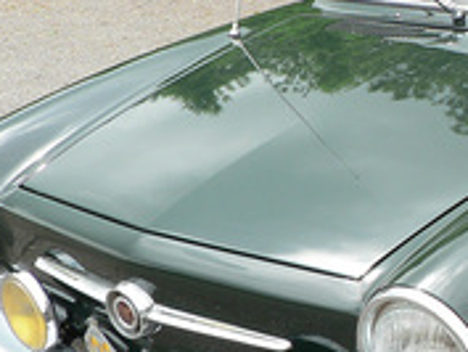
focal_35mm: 91
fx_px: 1231
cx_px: 489
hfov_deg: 20.7
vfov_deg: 16.3
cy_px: 160
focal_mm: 6
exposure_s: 1/160
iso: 64
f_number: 4
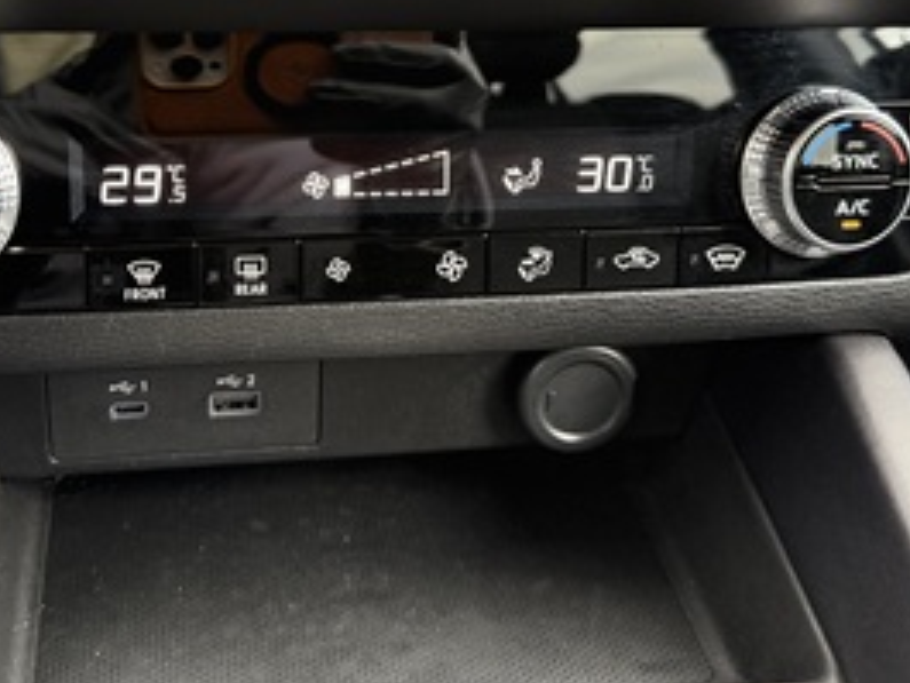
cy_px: 156
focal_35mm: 38
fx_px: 999
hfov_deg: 48.5
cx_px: 343
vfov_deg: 36.7
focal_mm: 6.76
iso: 320
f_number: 1.78
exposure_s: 1/60
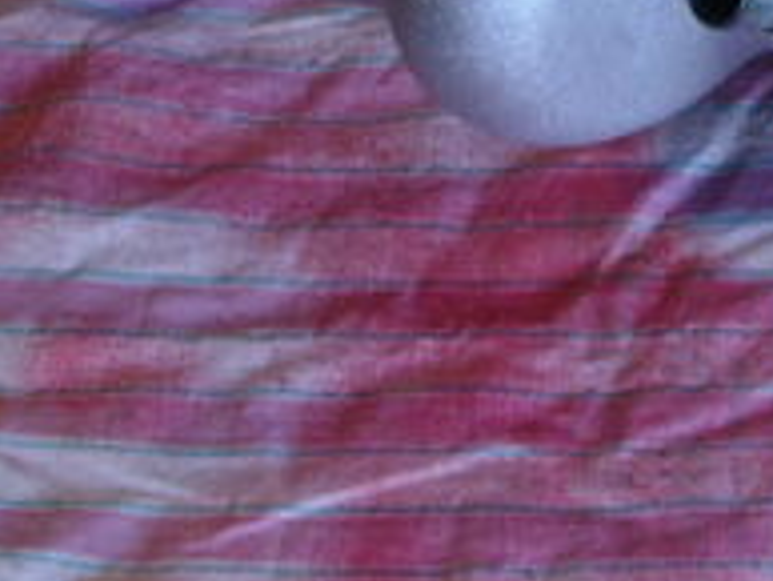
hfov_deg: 6.4
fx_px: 6882
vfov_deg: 4.8
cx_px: 697
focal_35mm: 308
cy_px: -280
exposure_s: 1/6
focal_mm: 15.53
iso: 100
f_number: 4.6
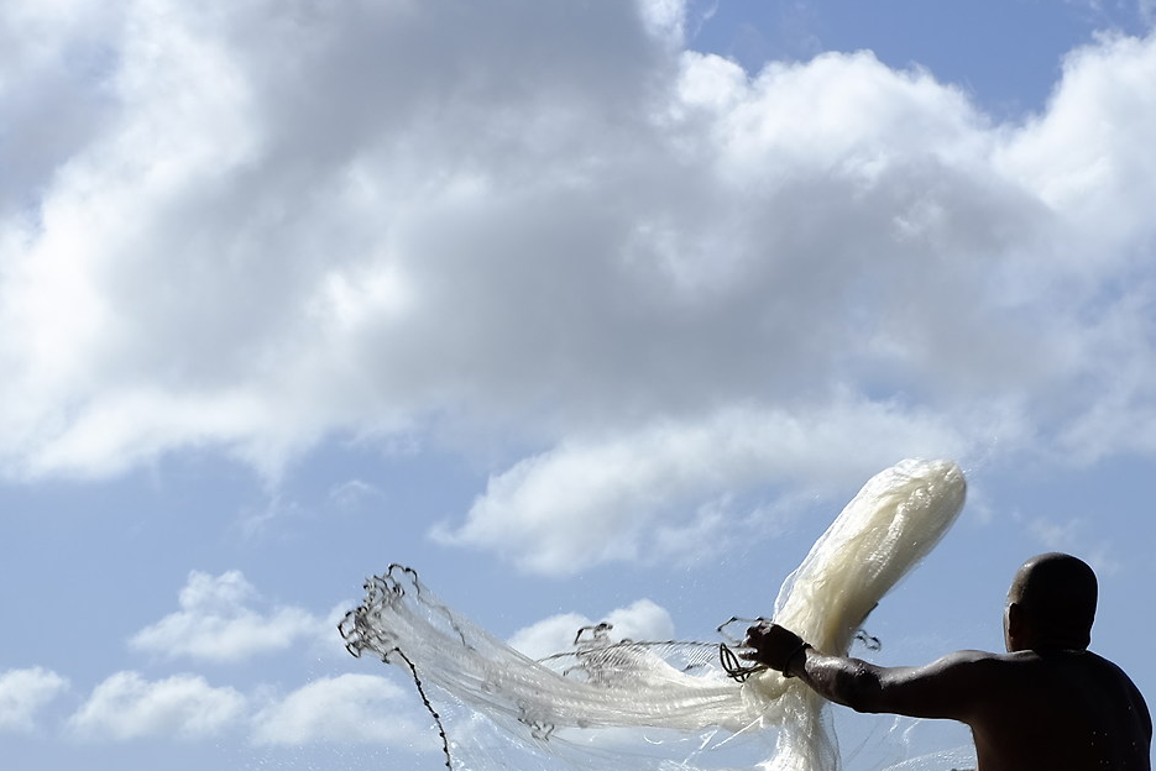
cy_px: 817
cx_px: 711
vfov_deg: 10.0
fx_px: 4368
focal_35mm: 136
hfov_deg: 15.1
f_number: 11
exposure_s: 1/500
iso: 200
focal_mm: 35
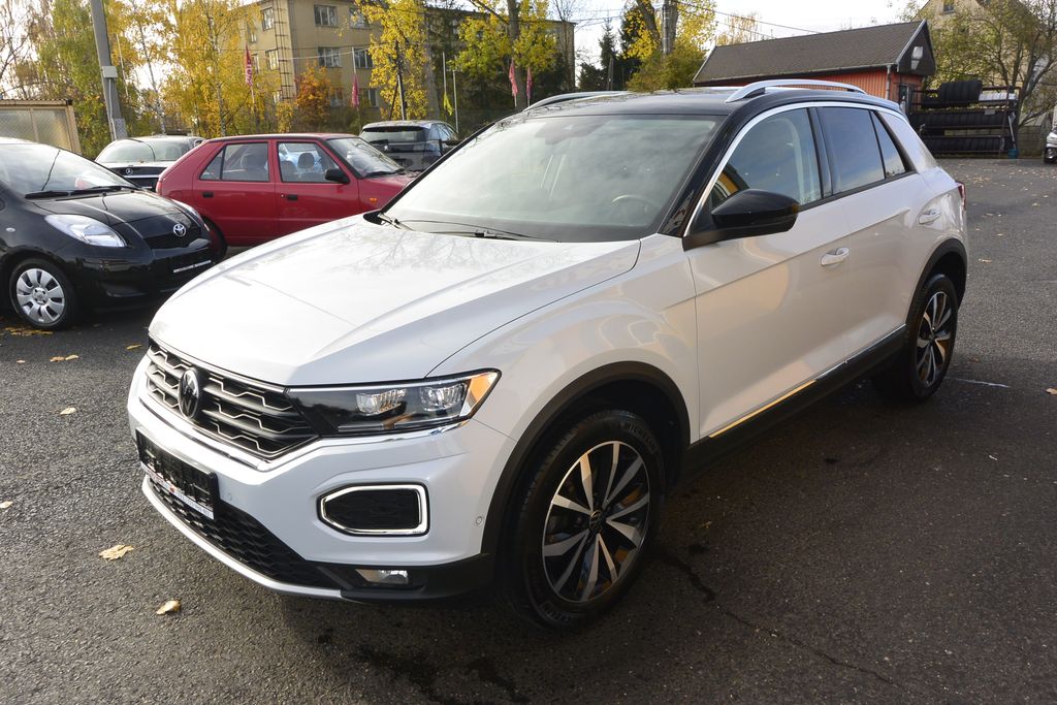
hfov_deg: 67.4
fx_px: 793
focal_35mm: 27
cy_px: 352
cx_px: 528
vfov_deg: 47.9
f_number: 7.1
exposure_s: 1/250
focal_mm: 10
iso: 160
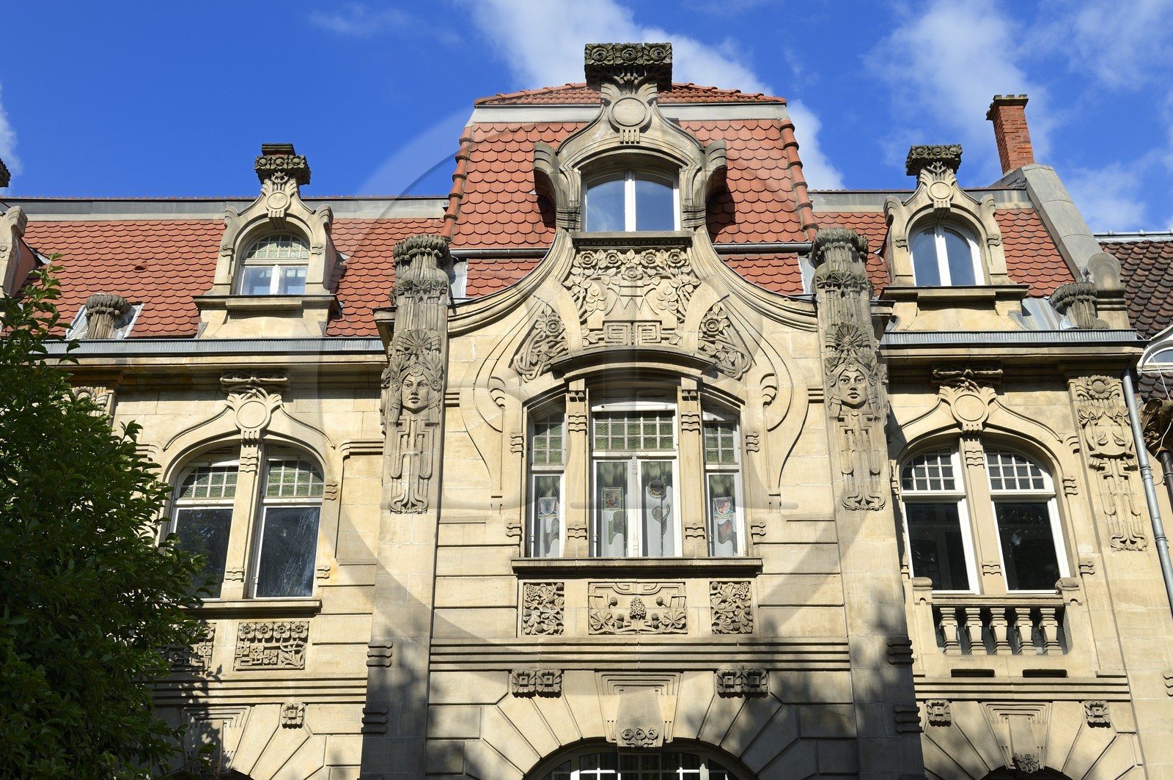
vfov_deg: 35.0
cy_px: 390
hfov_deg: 50.7
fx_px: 1237
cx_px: 586
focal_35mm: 38
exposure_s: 1/250
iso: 200
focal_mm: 38
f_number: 13
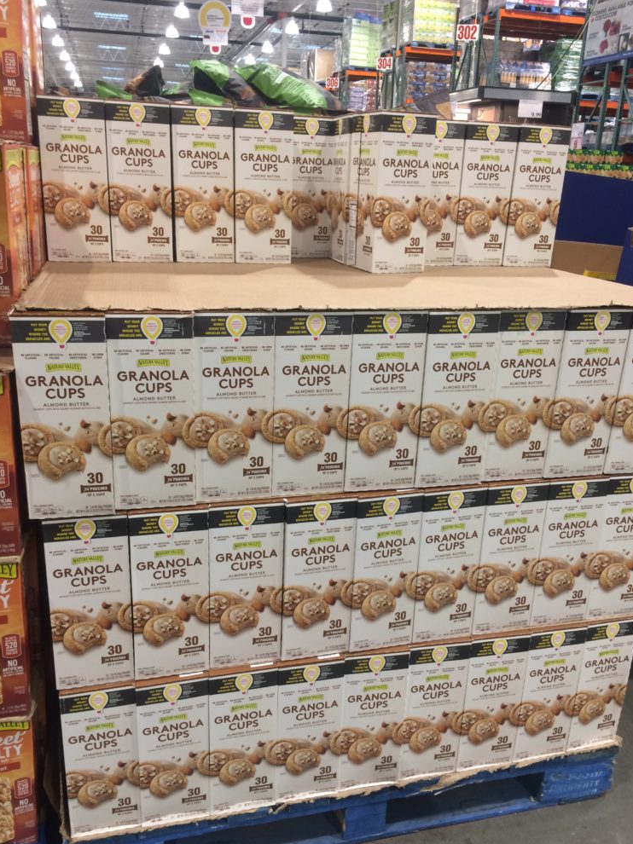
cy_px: 422
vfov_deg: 60.0
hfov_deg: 46.8
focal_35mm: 30
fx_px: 732
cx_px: 324
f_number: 2.2
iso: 80
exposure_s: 1/30
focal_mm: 4.15
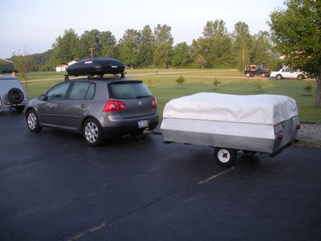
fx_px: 334
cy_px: 120
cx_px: 160
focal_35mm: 36
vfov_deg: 39.7
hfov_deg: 51.4
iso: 64
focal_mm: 6.3
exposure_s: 1/88.4
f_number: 3.5
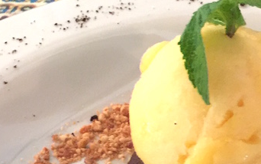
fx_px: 655
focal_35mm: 92
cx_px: 222
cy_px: 219
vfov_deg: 13.6
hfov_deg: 22.1
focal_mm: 4.15
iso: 64
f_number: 2.2
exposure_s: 1/4
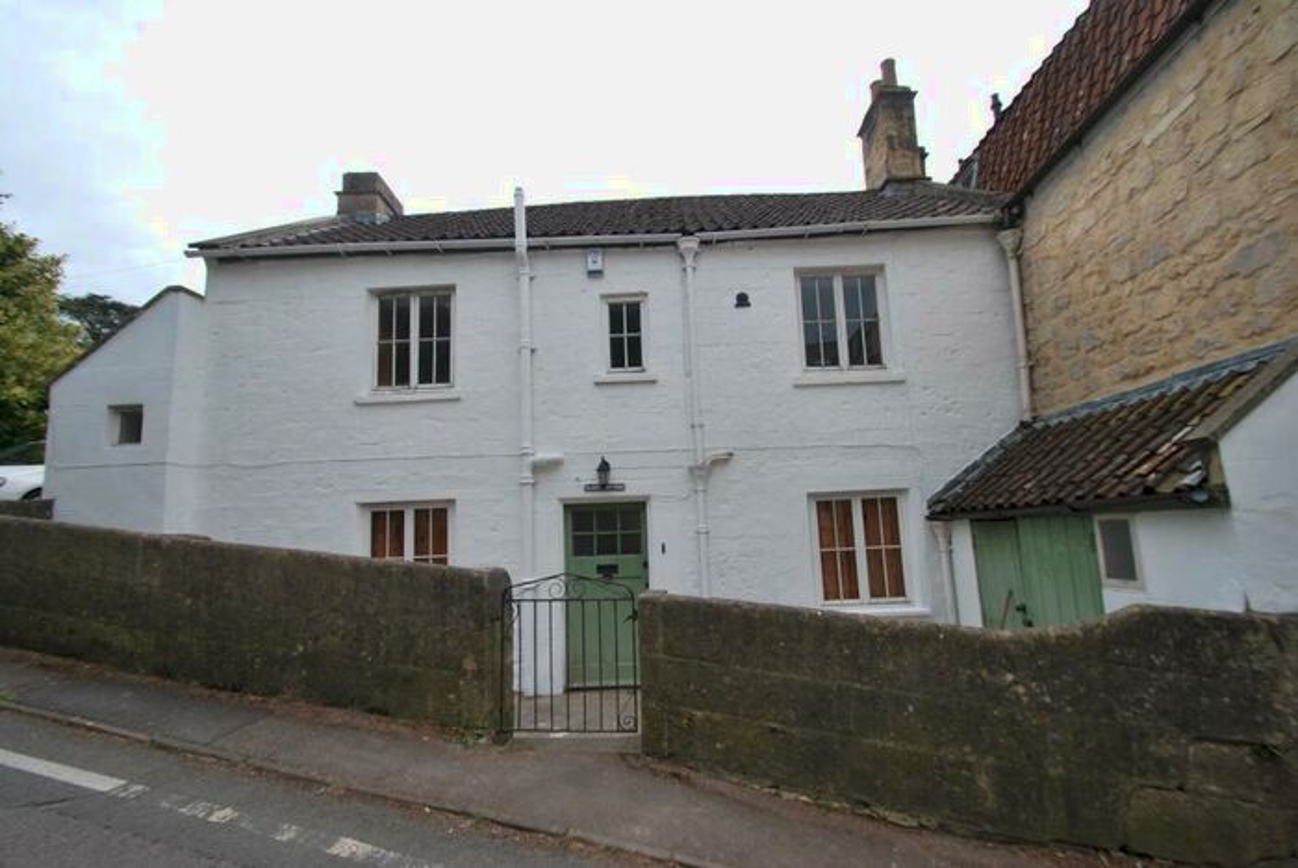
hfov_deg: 100.3
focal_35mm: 15
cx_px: 649
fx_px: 541
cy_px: 434
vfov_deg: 77.4
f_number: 7.1
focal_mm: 10
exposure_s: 1/200
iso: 100
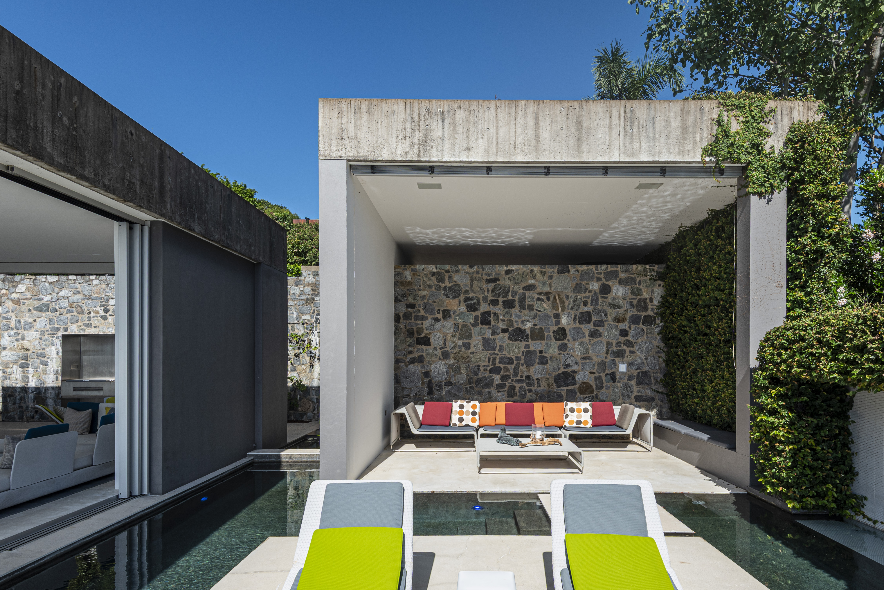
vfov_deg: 61.2
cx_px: 476
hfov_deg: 83.8
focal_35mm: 20
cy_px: 367
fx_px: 491
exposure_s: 1/160
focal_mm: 16
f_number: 10
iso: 100
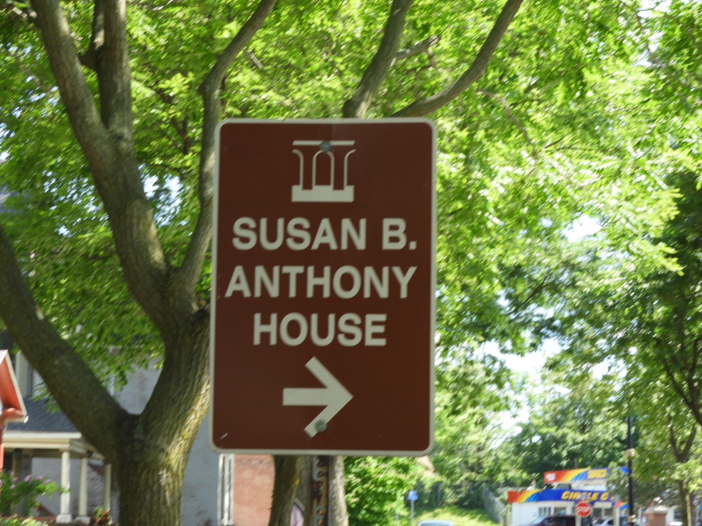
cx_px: 351
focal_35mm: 95
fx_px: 1927
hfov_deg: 20.7
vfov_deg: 15.6
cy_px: 263
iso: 100
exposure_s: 1/100
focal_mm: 17
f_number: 4.8
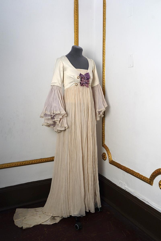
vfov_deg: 53.1
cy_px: 120
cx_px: 80
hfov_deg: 36.9
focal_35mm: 36
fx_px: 241
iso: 500
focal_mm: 36
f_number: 5
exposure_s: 1/125
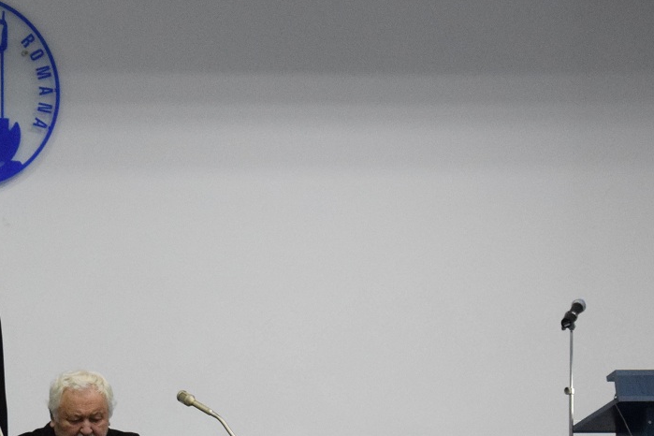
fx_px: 3742
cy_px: 538
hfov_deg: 9.9
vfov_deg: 6.6
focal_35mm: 206
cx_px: 11
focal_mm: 48
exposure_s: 1/50
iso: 2500
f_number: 4.8
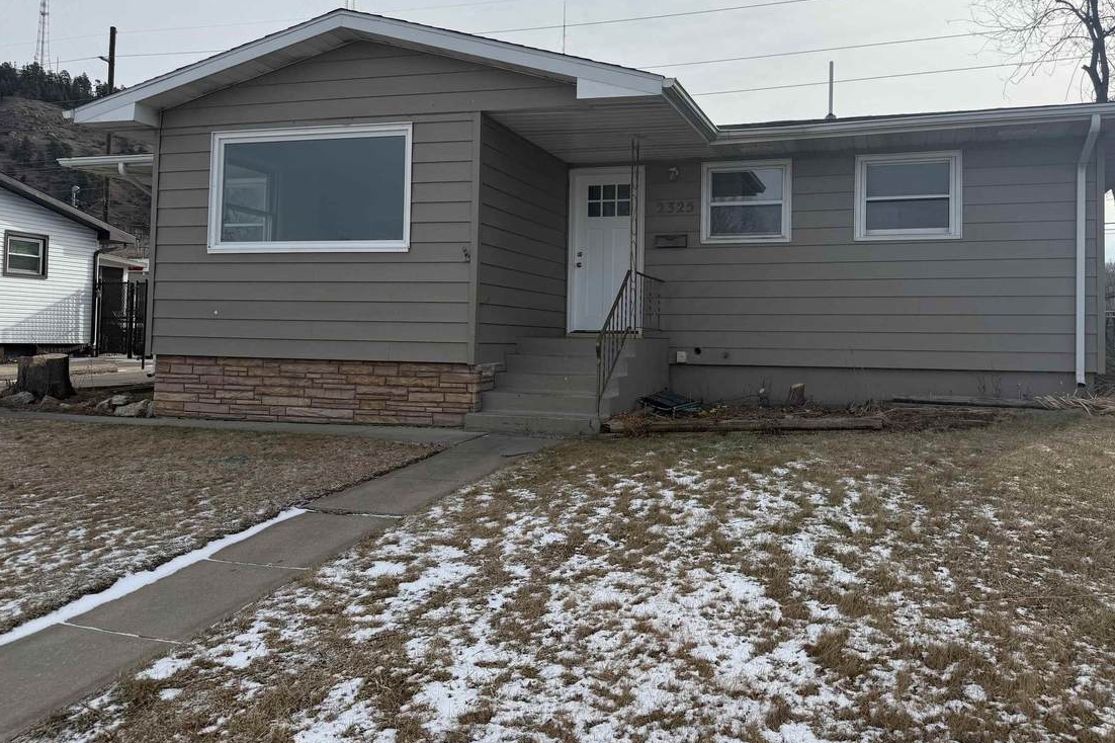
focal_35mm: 29
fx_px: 898
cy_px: 303
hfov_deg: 63.4
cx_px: 628
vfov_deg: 44.7
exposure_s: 1/6173
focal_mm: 6.76
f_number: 1.78
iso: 80
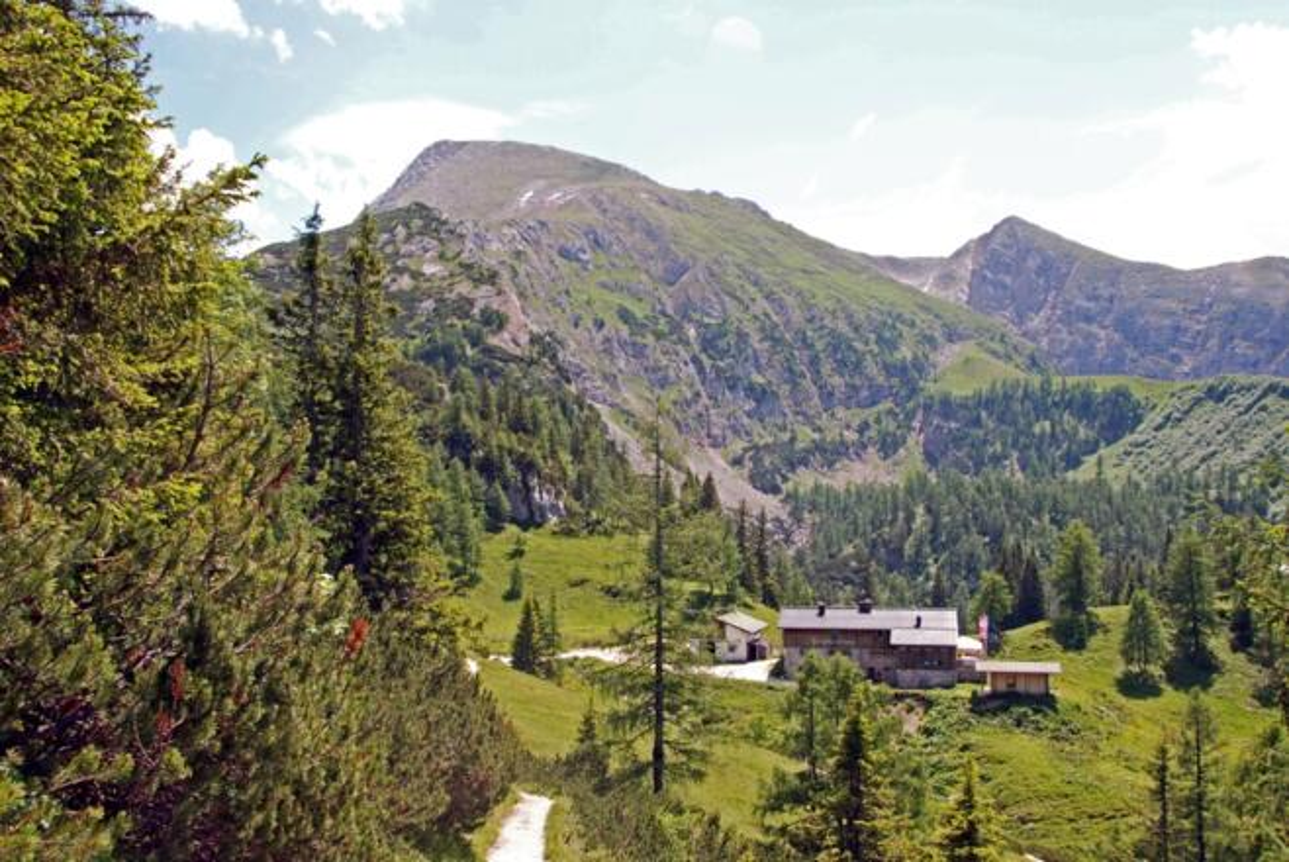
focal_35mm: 36
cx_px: 644
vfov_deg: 36.9
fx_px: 1290
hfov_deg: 53.1
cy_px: 431
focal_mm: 24
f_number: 7.1
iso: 125
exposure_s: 1/100
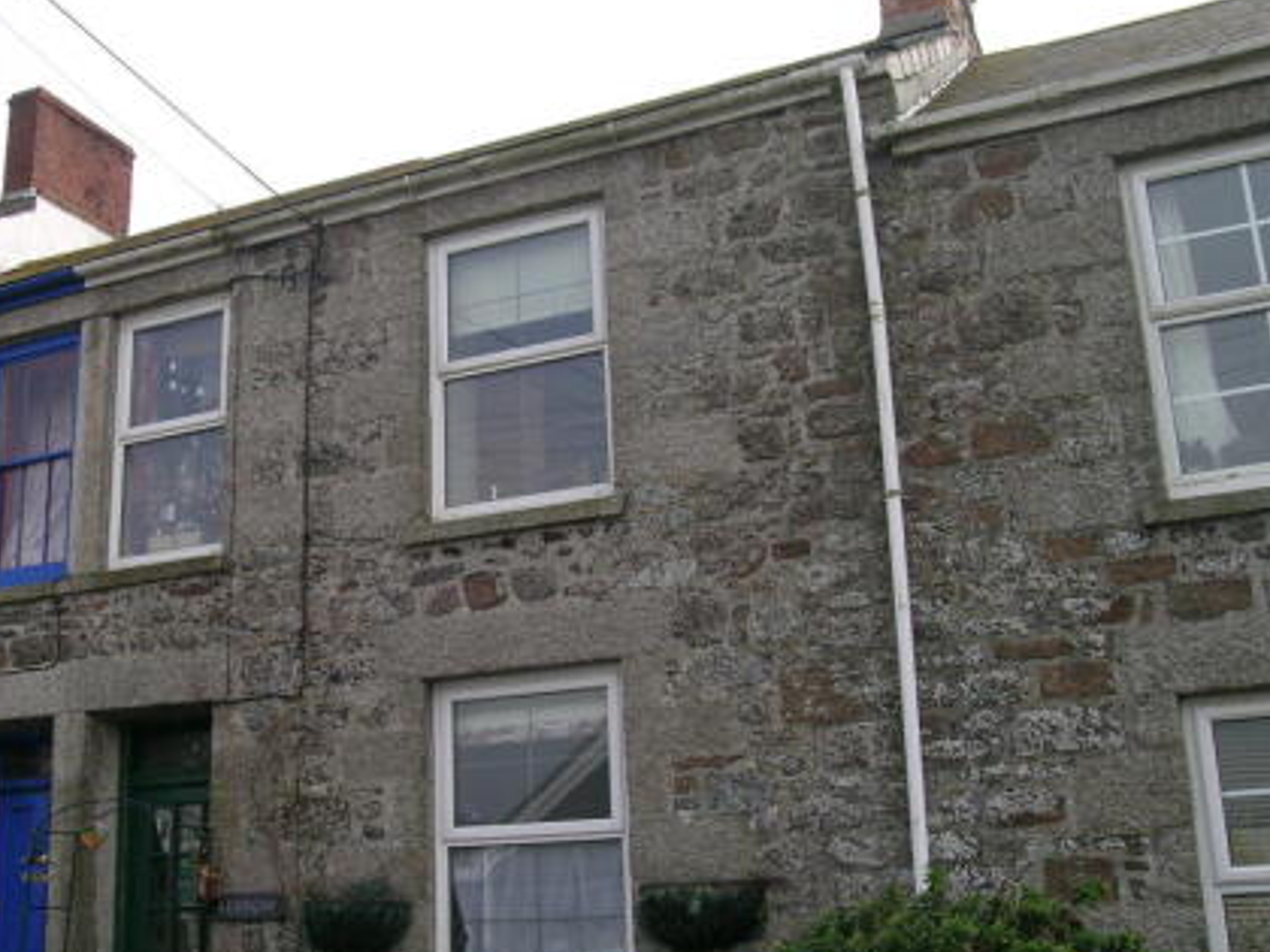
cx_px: 458
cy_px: 521
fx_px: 1578
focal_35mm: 43
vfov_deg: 33.6
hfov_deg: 43.4
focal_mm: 6.5
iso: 50
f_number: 5.8
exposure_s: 1/215
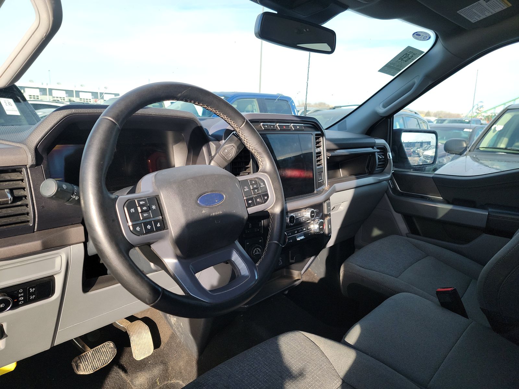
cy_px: 194
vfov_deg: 56.8
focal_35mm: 24
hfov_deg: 71.6
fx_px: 360
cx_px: 260
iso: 50
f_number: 1.8
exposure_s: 1/204
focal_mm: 6.7
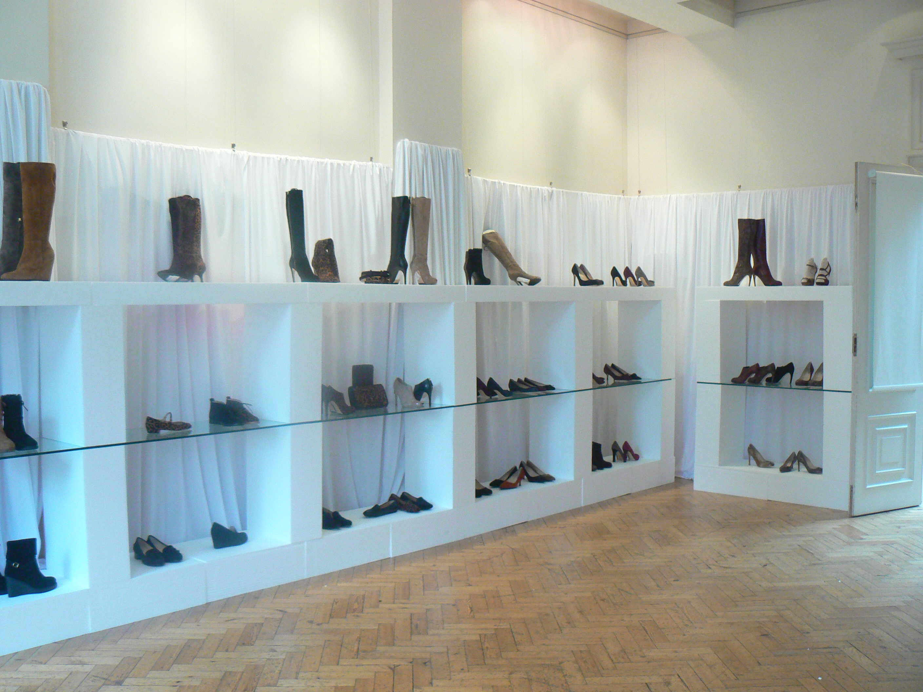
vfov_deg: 39.7
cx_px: 462
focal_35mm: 36
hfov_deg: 51.4
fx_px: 960
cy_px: 346
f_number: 2.8
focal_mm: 6
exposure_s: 1/50
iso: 200
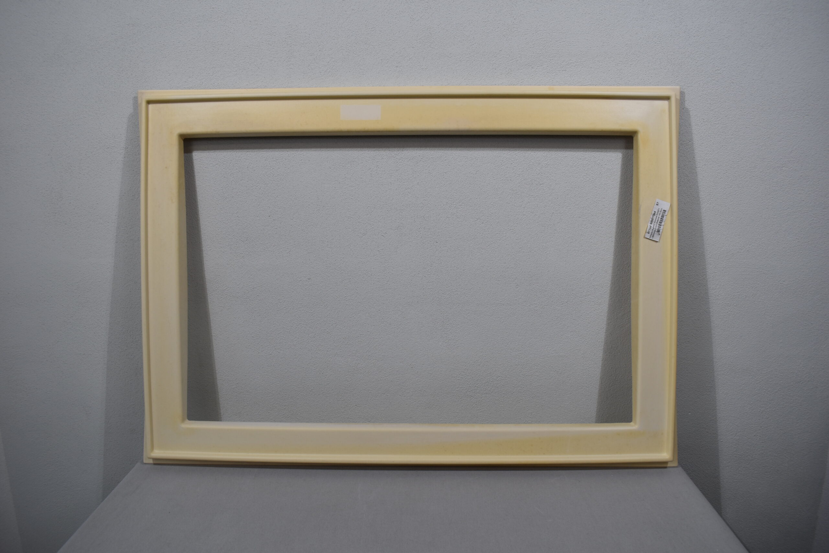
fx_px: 622
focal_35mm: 27
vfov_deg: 47.9
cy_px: 276
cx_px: 414
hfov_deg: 67.4
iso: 220
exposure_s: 1/125
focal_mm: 18
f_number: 5.6
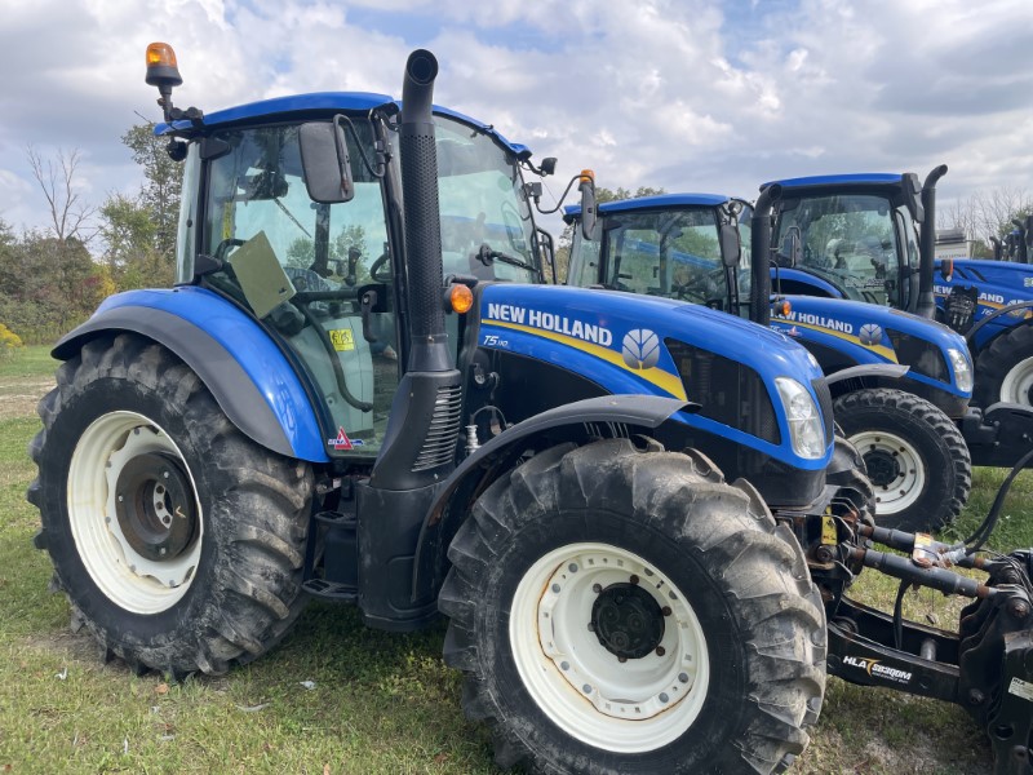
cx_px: 516
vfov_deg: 53.1
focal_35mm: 26
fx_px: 776
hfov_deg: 67.3
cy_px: 388
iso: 32
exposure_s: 1/1082
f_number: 1.6
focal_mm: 4.2
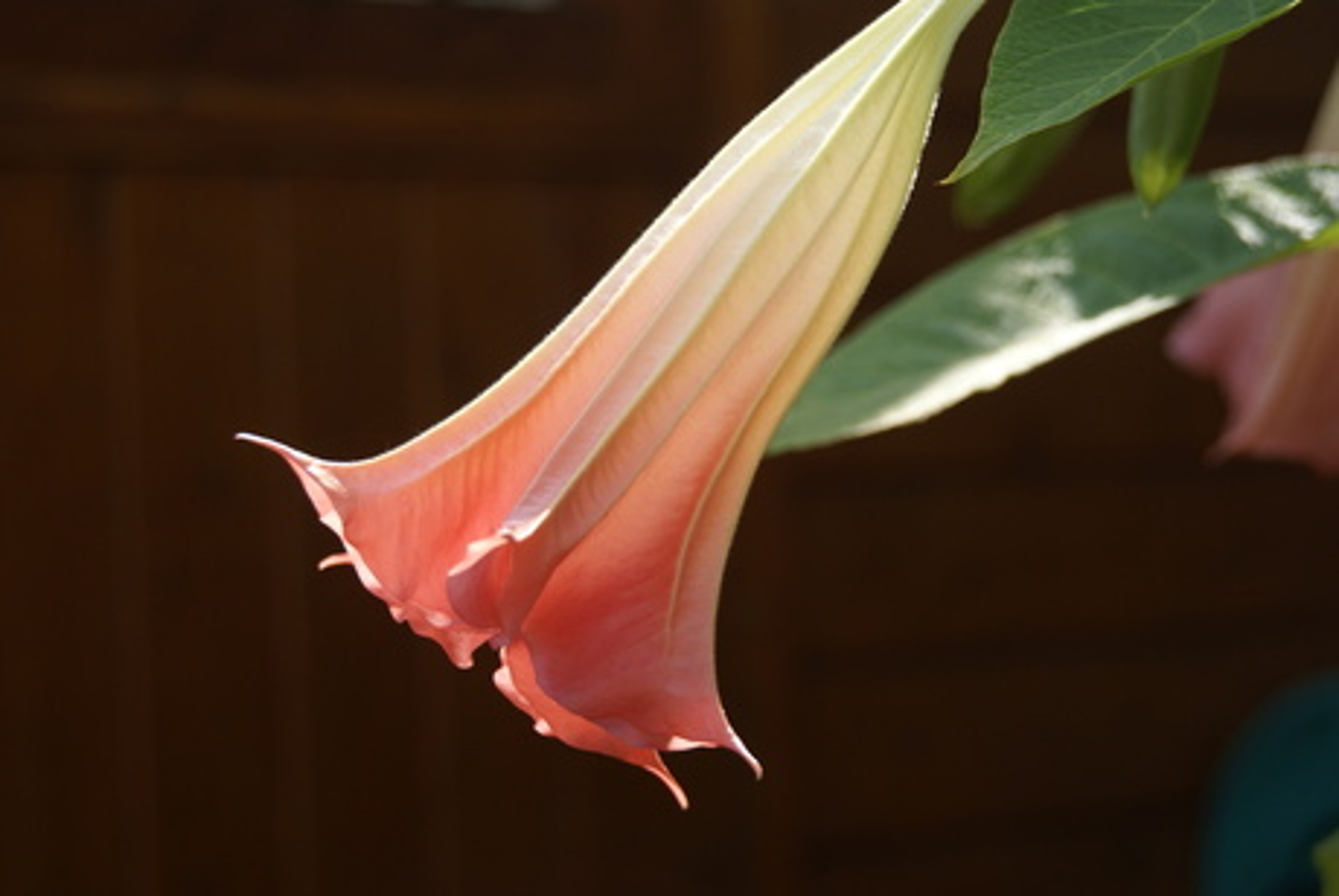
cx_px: 670
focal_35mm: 90
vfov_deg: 15.2
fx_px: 3352
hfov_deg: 22.6
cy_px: 448
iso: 100
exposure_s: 1/320
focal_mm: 60
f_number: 5.6
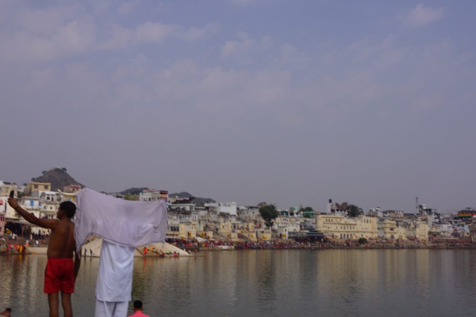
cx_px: 238
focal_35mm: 42
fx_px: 555
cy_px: 158
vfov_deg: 31.9
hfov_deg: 46.4
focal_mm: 28
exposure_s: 1/250
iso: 100
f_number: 13
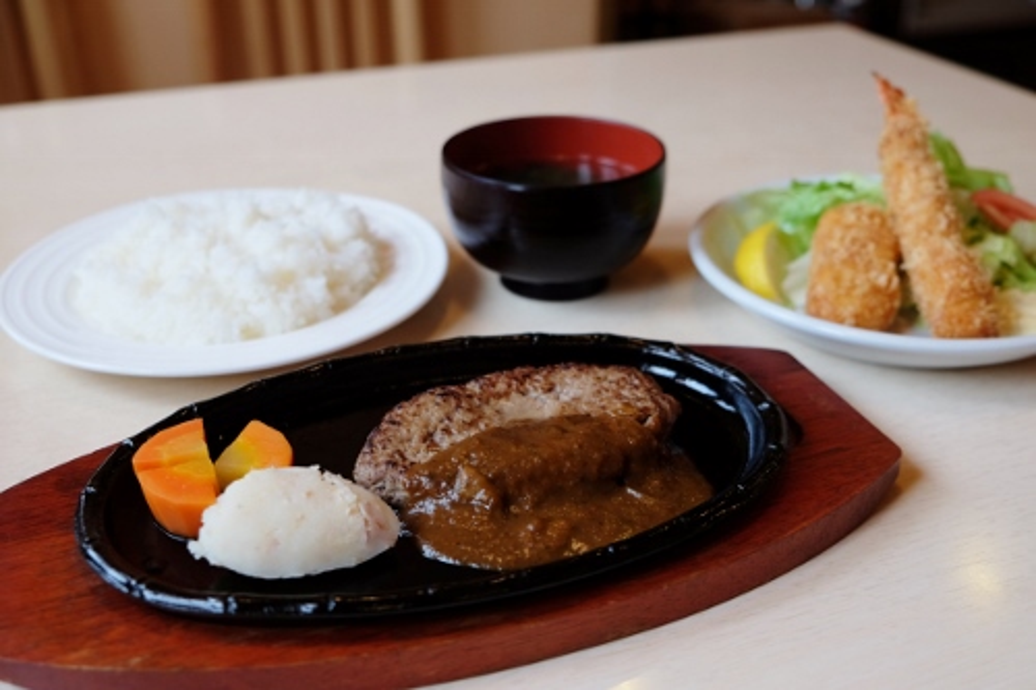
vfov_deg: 35.0
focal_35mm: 38
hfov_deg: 50.7
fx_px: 1093
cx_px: 518
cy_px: 345
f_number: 3.2
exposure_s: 1/110
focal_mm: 25.4
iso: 400
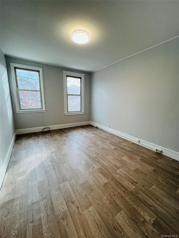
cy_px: 119
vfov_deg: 106.2
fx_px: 90
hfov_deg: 89.9
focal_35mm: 13
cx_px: 90
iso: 100
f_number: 1.8
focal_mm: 1.57
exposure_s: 1/120
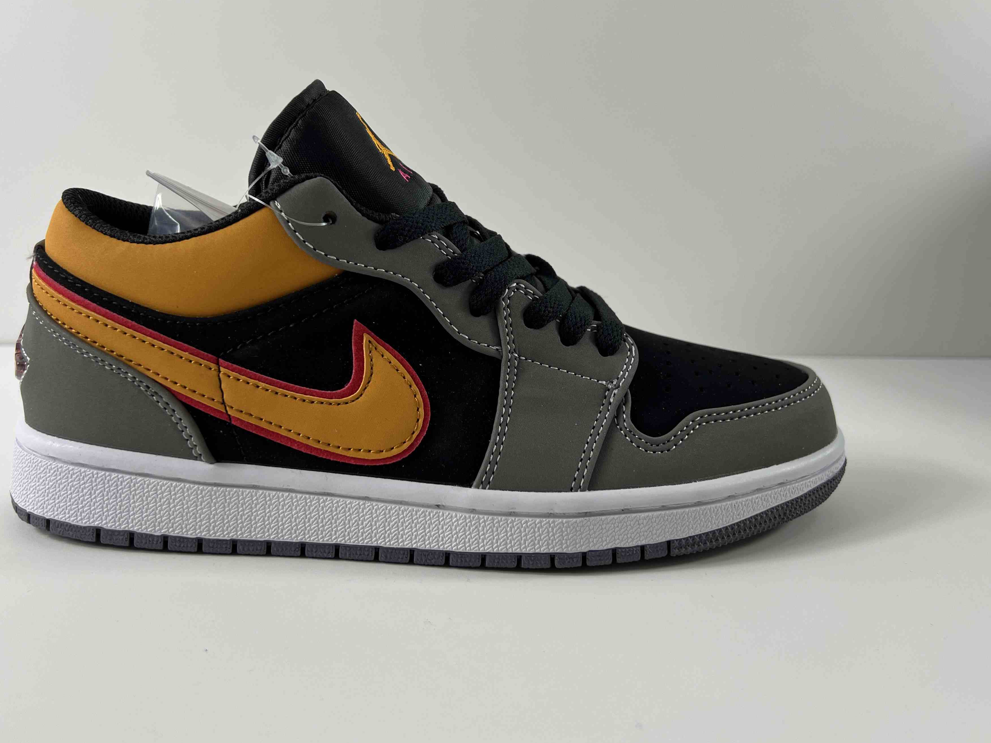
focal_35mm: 30
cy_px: 346
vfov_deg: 46.8
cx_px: 444
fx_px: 859
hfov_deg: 59.8
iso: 40
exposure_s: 1/224
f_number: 1.5
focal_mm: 5.7
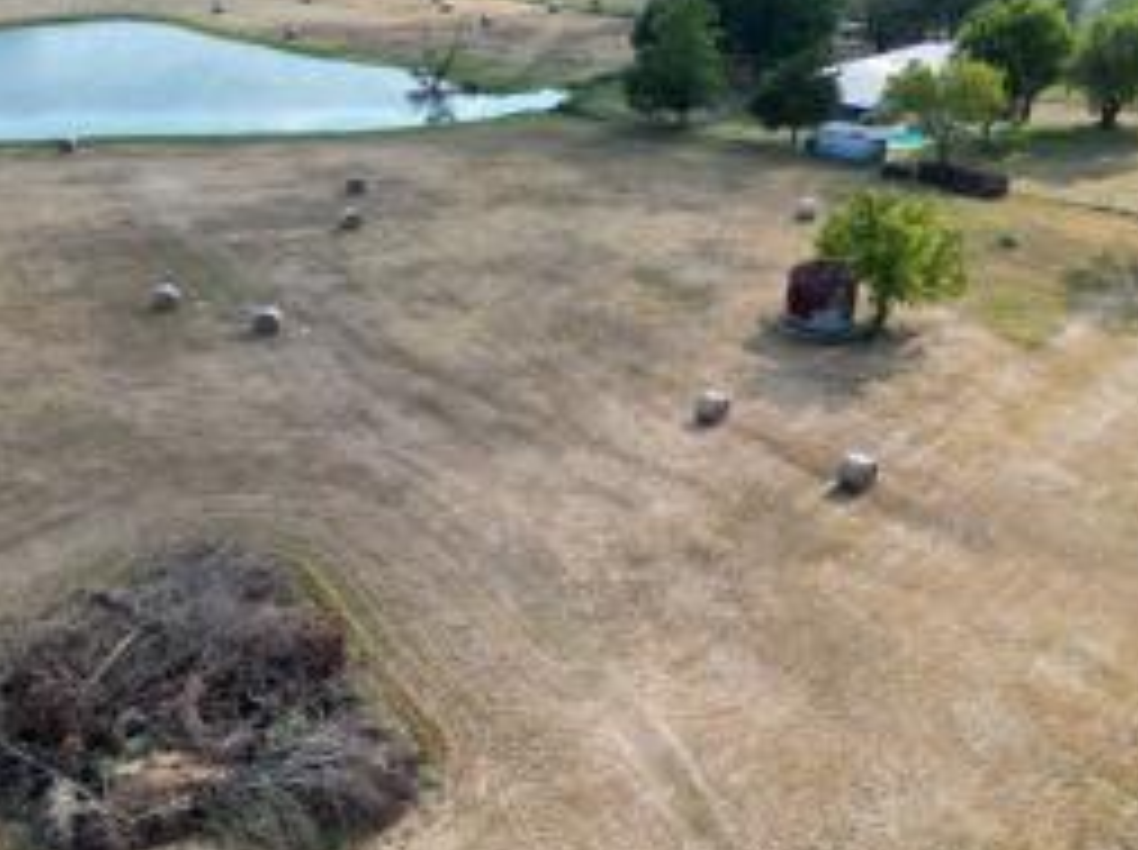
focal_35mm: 38
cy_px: 400
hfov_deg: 48.7
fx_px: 1247
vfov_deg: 37.6
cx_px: 454
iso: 200
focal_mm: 6.72
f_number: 1.7
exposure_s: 1/2000
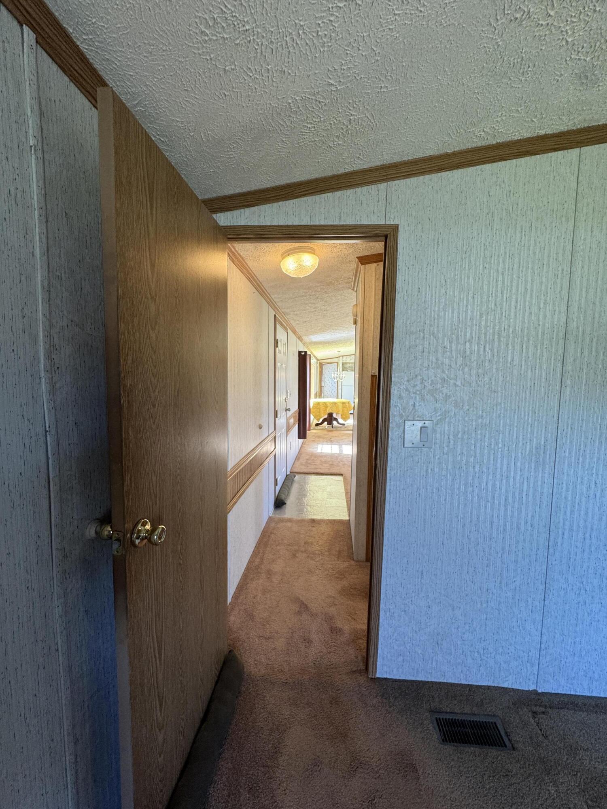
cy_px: 404
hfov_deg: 85.7
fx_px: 327
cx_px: 304
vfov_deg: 102.1
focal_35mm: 14
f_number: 2.2
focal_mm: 2.22
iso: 200
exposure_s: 1/120
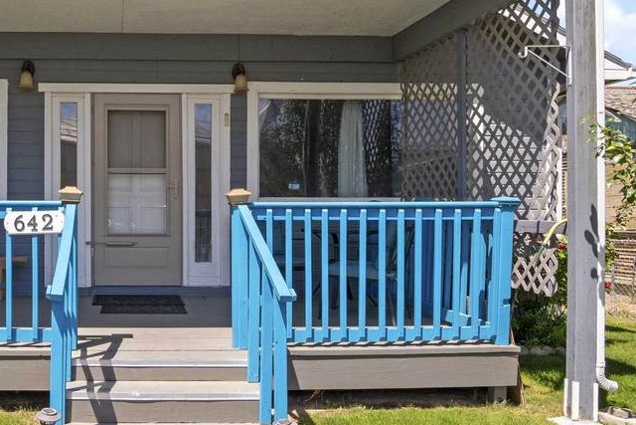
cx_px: 137
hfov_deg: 53.8
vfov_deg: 39.5
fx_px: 583
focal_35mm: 33
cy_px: 141
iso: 250
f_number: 9
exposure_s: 1/320
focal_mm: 11
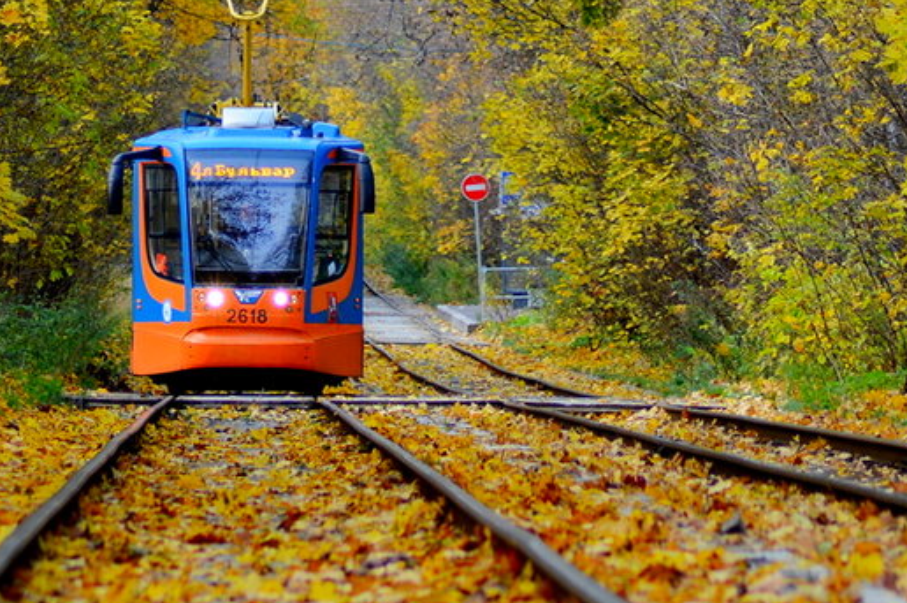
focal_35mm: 378
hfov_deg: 5.5
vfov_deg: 3.6
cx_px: 329
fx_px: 9514
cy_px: 141
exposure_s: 1/200
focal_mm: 130
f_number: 4.2
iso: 320
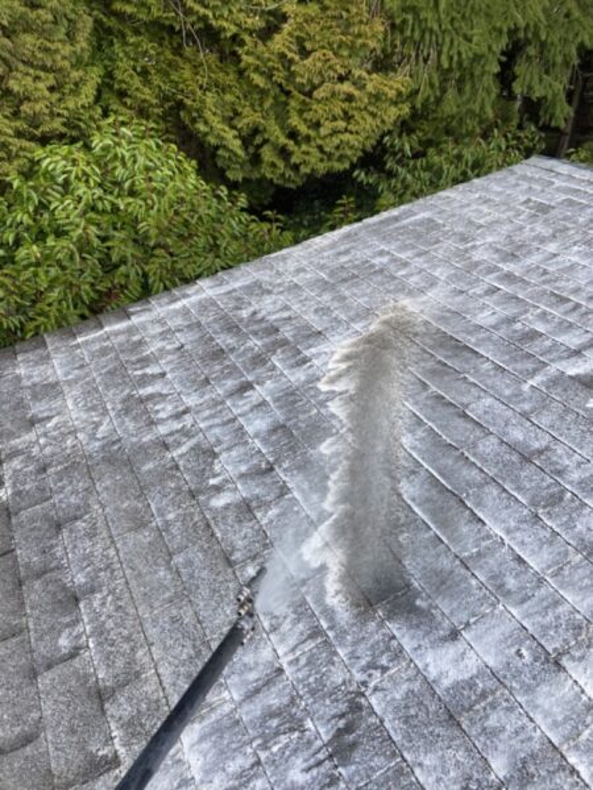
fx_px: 594
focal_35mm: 26
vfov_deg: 67.3
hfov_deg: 53.1
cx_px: 296
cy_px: 395
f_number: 1.8
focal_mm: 4.25
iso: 50
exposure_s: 1/122
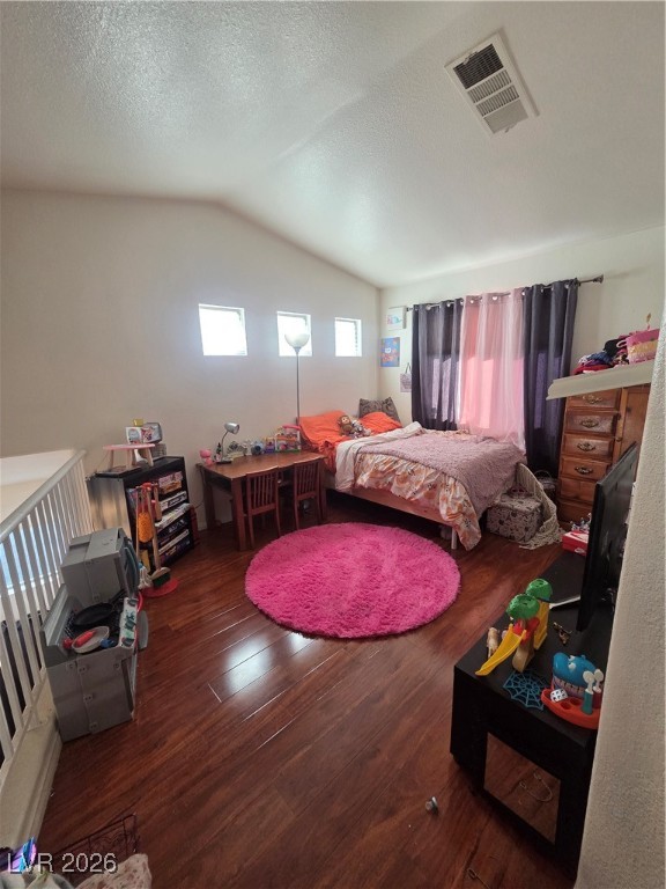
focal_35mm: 13
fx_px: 333
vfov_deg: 106.2
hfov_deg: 89.9
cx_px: 333
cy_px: 444
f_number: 2.2
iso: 250
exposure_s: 1/120
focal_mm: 2.2
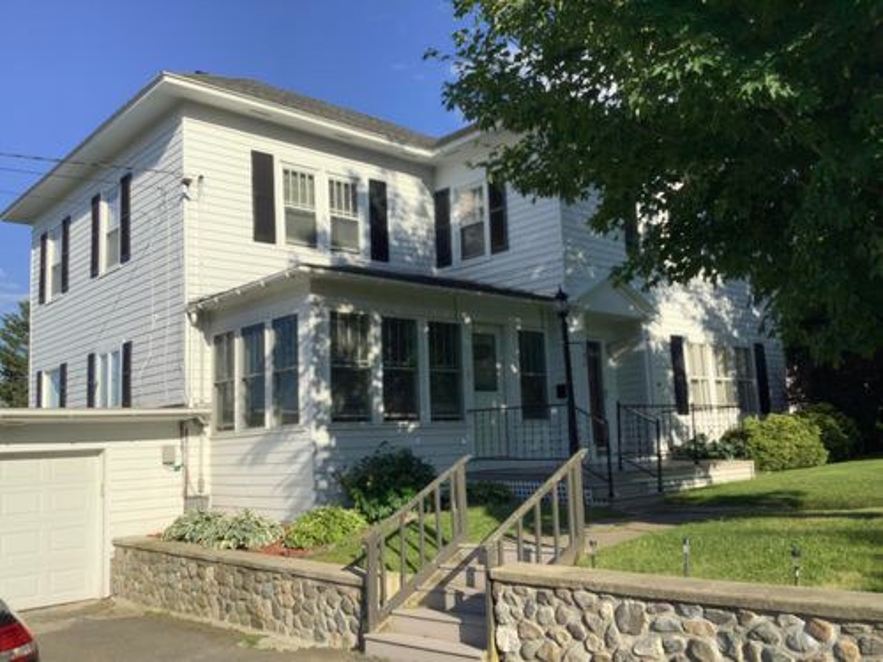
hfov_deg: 58.4
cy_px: 331
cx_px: 442
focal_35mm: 31
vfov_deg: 45.4
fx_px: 791
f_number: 2.4
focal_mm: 3.3
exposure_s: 1/1381
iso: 25
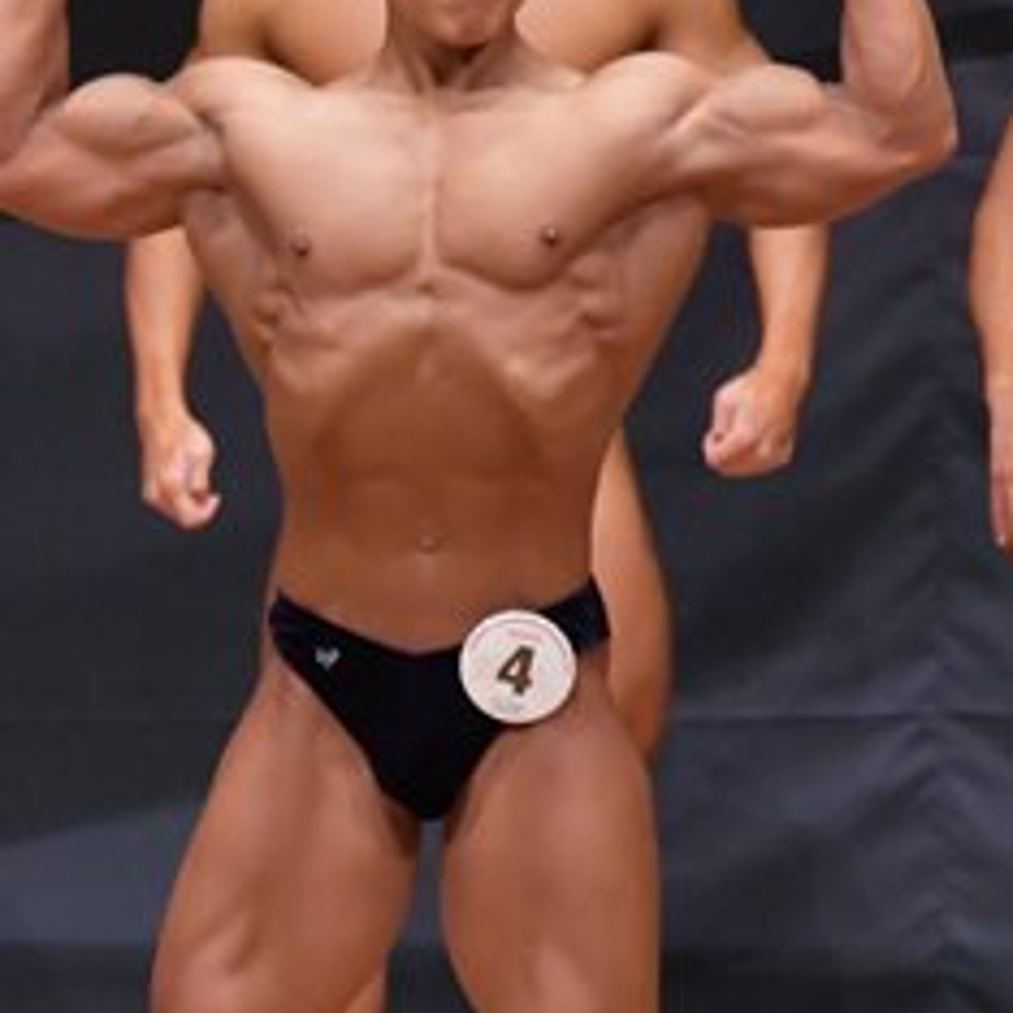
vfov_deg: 2.2
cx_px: -193
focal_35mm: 802
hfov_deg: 2.2
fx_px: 26553
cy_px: 680
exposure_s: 1/400
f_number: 5.6
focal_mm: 190
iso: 6400
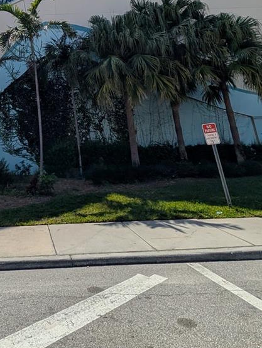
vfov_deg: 60.6
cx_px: 17
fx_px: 262
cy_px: 60
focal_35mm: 26
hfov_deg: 46.8
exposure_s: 1/11765
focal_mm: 2.02
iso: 54
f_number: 1.7
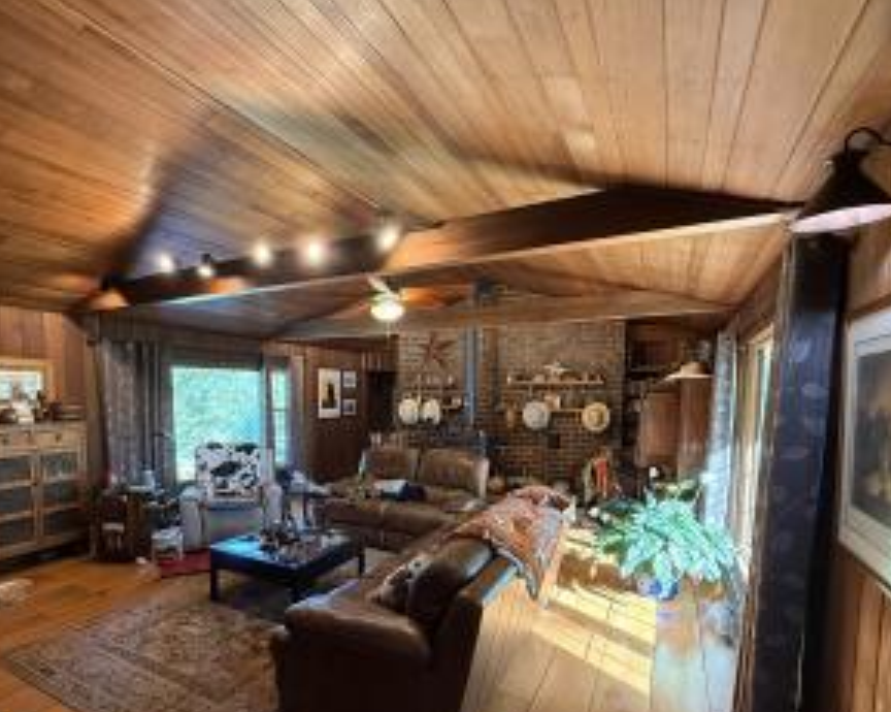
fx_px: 501
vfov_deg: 70.0
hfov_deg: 82.8
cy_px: 430
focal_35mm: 19
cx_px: 384
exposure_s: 1/60
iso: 320
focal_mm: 2.22
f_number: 2.2
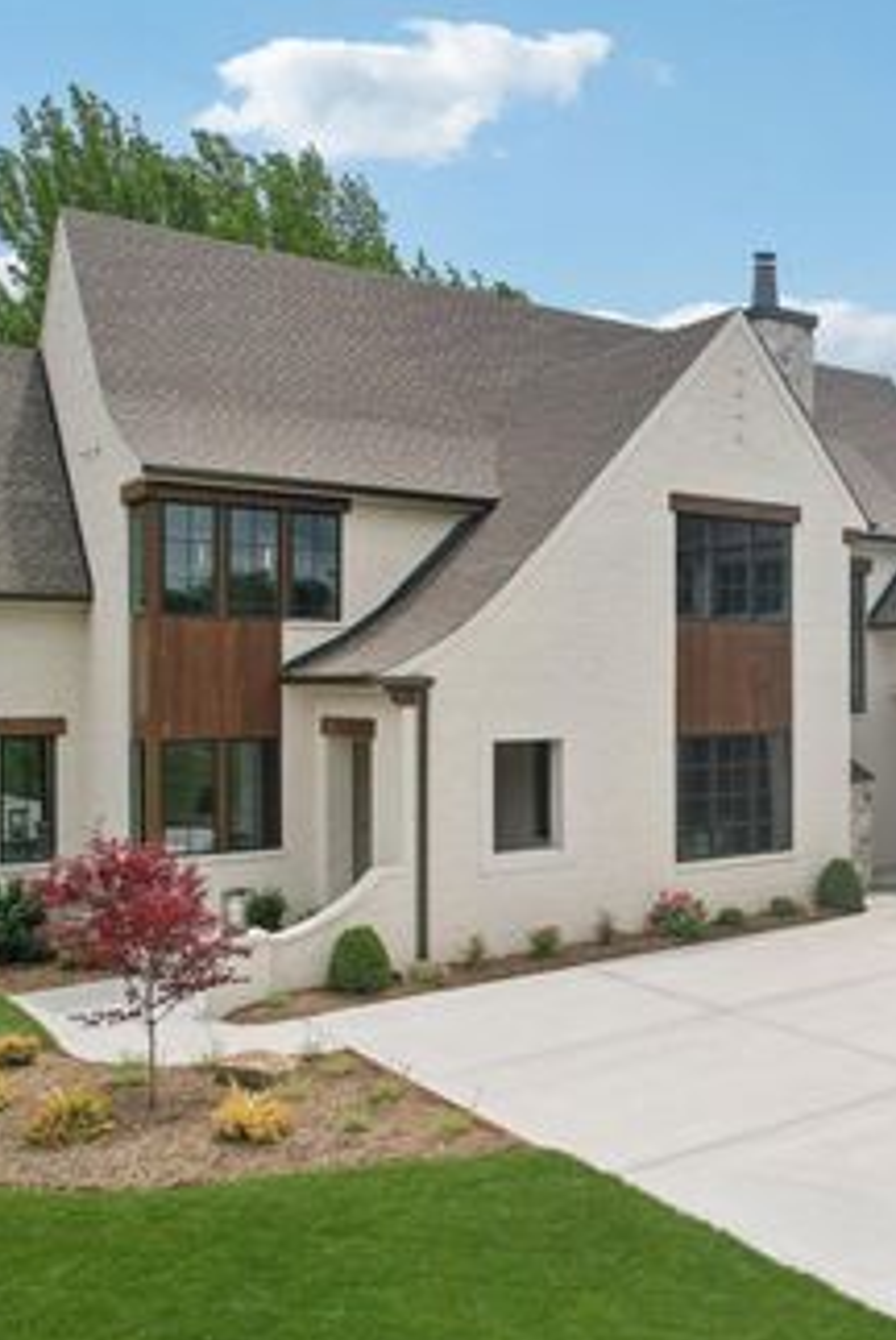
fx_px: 1267
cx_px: 817
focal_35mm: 34
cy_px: 682
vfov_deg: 55.7
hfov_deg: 36.4
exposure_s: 1/4000
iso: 110
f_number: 2.8
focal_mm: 8.4
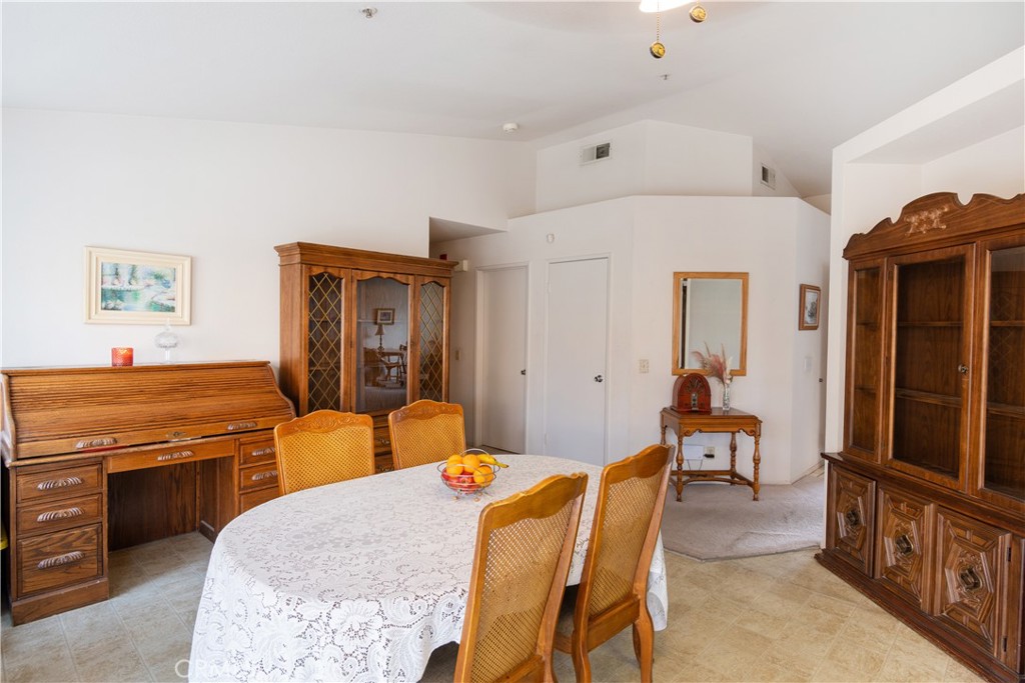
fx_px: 541
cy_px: 342
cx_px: 512
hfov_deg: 86.9
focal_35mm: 19
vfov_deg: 64.6
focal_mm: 13
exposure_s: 1/4
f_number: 8
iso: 100
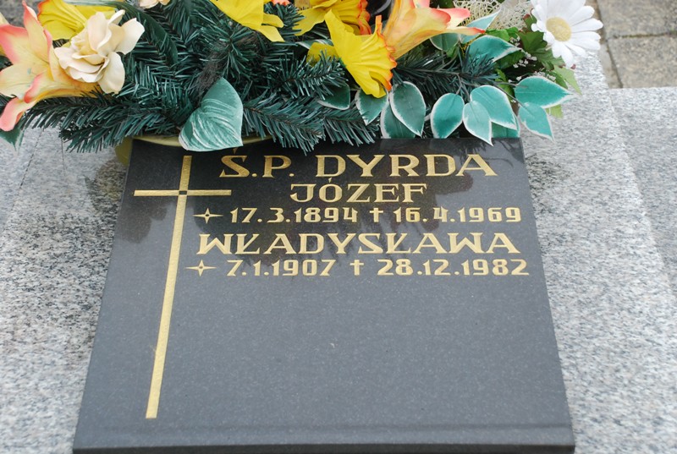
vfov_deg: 18.3
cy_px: 227
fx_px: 1413
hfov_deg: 26.9
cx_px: 338
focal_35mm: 75
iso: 500
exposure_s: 1/60
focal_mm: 50
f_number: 7.1
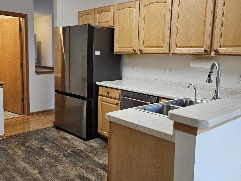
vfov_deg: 54.9
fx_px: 174
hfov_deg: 69.3
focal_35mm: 25
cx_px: 113
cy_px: 84
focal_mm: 5.4
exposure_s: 1/120
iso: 160
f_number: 1.8
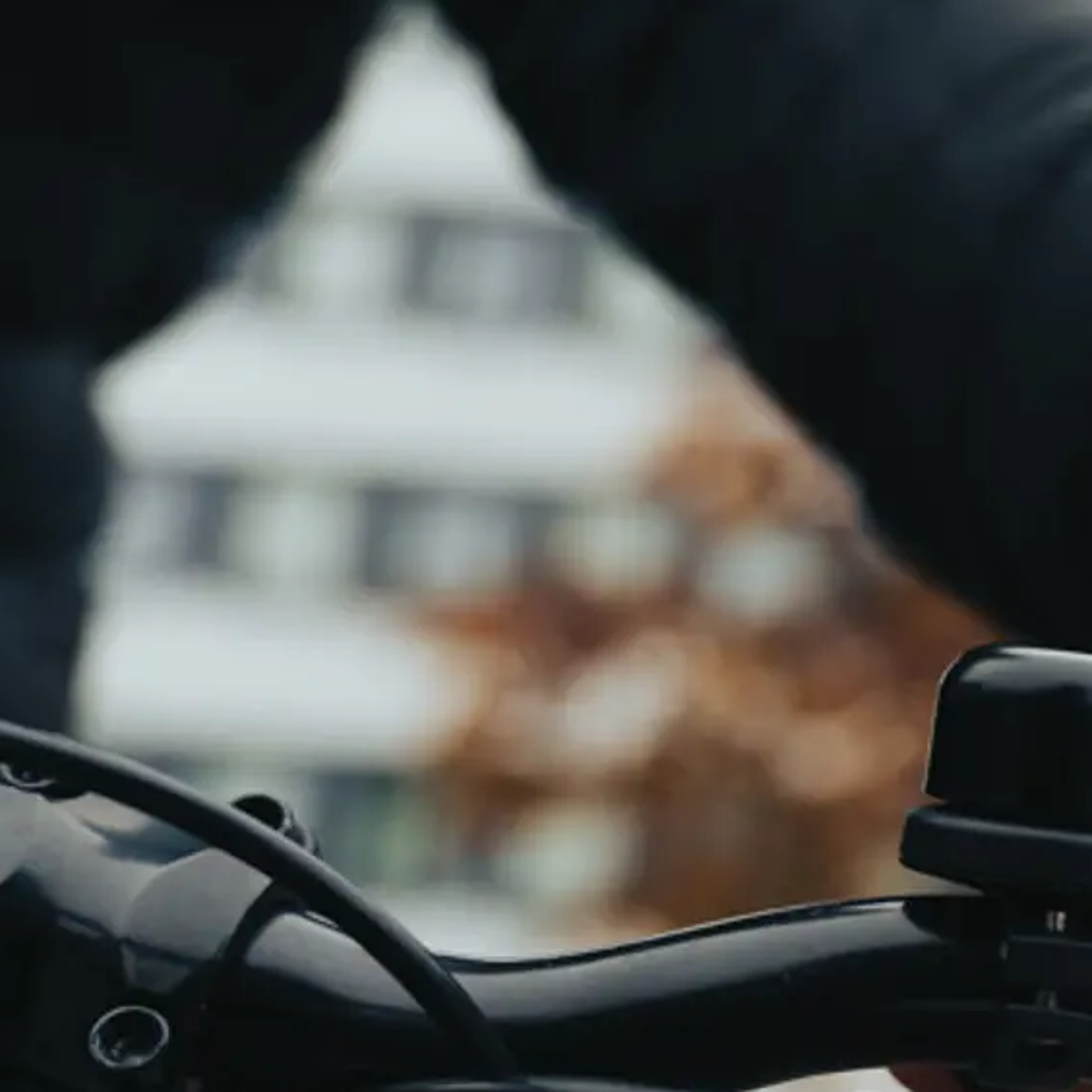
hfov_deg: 20.2
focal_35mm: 80
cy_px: 712
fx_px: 2855
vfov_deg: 21.6
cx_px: 1326
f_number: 2.8
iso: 640
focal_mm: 32
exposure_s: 1/800
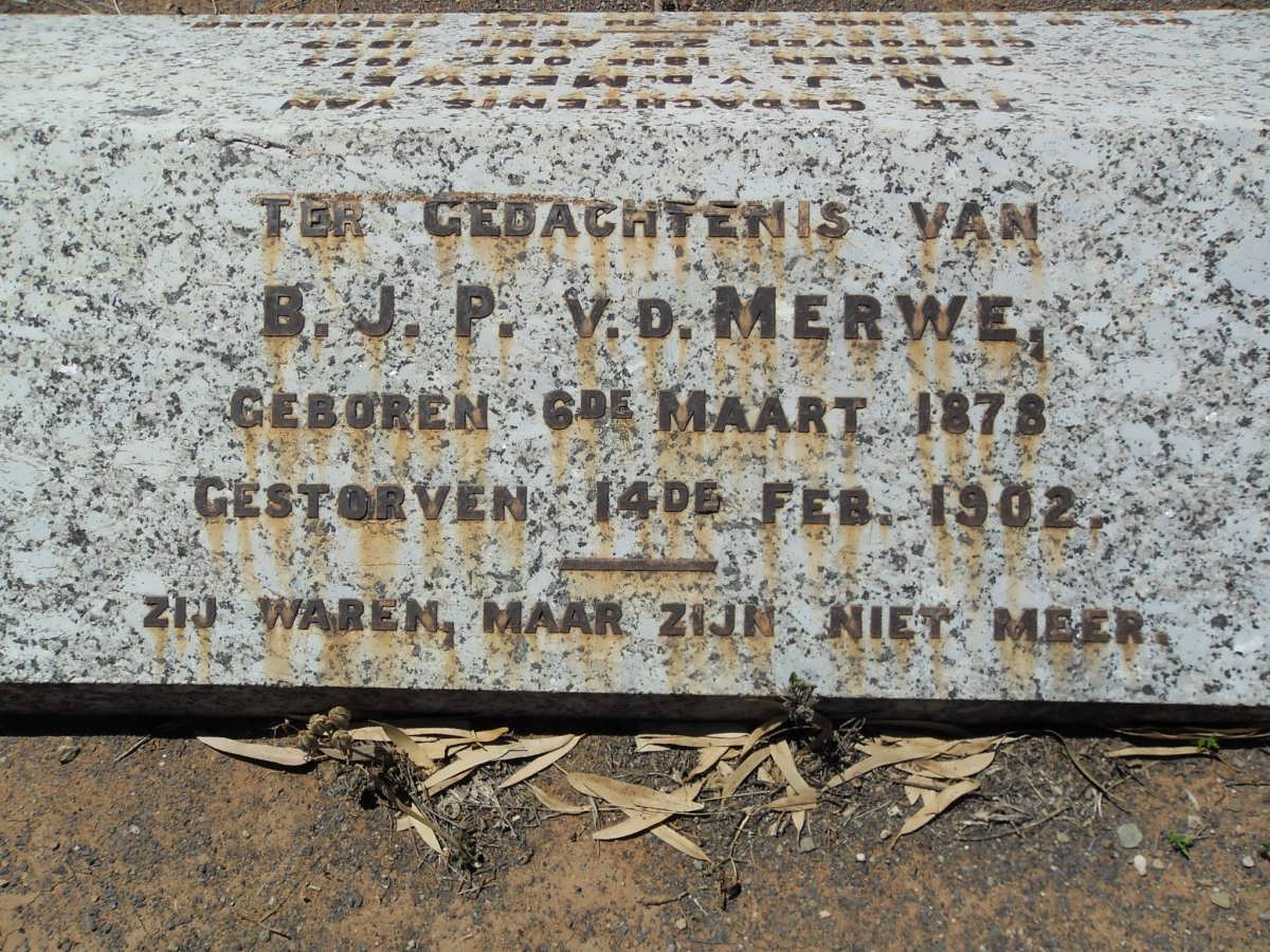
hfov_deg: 52.6
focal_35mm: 35
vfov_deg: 40.7
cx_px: 635
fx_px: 1284
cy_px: 476
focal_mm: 6.3
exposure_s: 1/350
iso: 80
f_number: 8.2
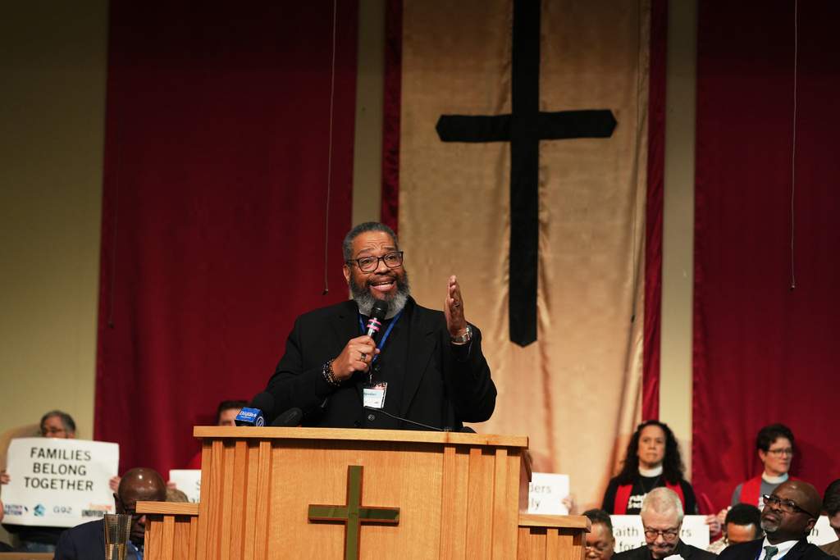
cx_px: 420
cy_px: 280
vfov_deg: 12.5
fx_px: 2567
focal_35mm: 110
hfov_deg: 18.6
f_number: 4.5
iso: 1250
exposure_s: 1/160
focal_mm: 110
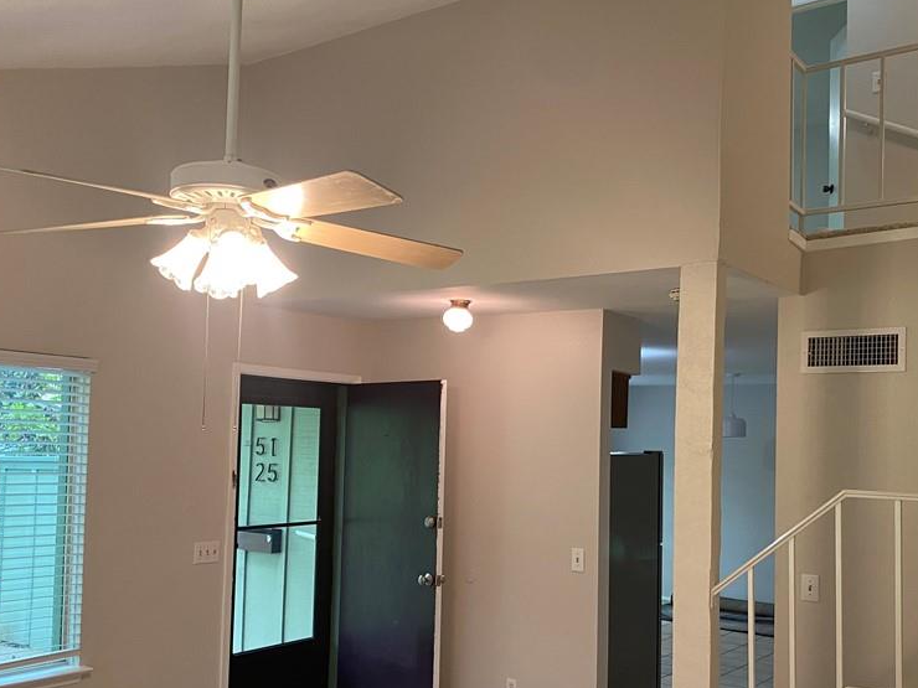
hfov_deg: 51.3
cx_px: 440
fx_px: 955
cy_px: 417
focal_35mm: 36
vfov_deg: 39.5
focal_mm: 4.25
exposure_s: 1/60
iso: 125
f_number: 1.8
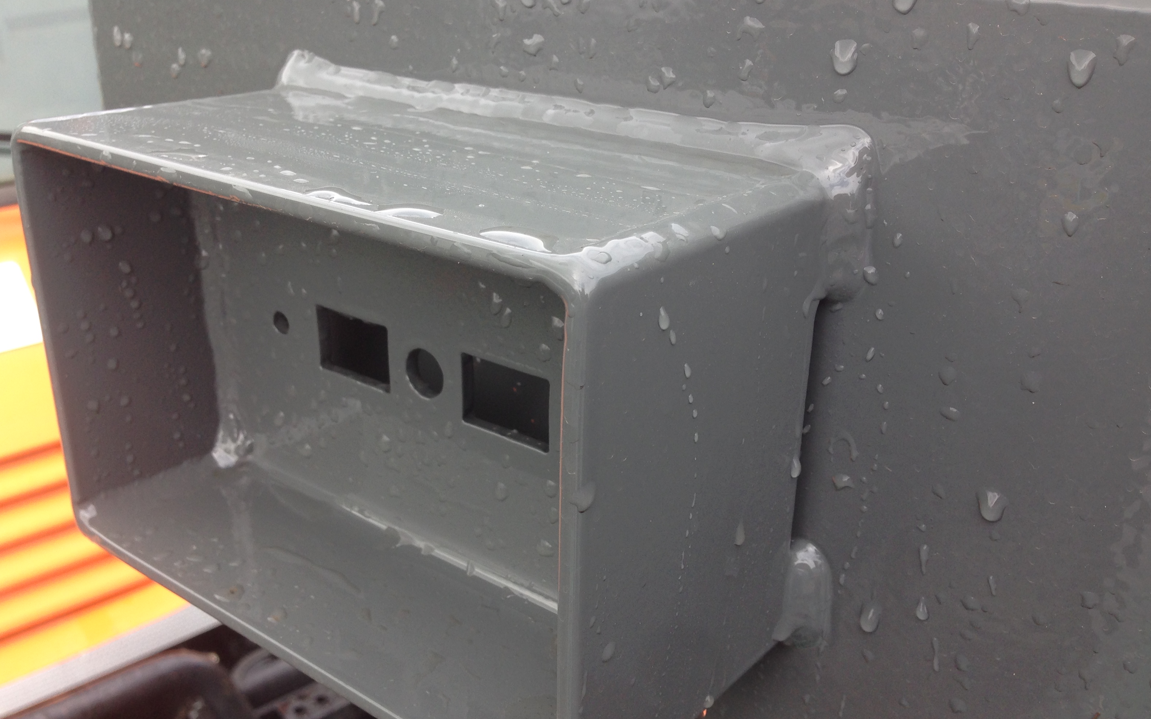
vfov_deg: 35.3
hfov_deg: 54.0
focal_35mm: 36
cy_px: 405
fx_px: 1129
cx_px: 565
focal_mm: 4.12
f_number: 2.4
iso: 50
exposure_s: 1/382
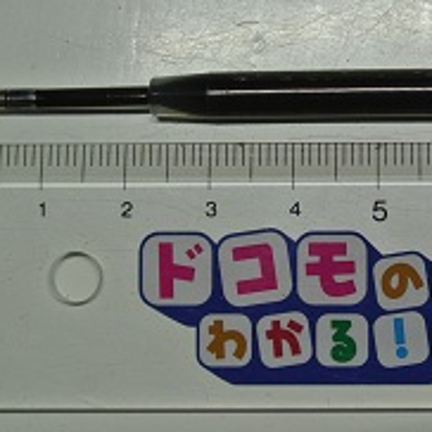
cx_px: 380
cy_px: 182
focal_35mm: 116
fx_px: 1638
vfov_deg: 15.0
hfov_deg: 14.9
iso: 250
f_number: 5
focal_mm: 22.7
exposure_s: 1/125
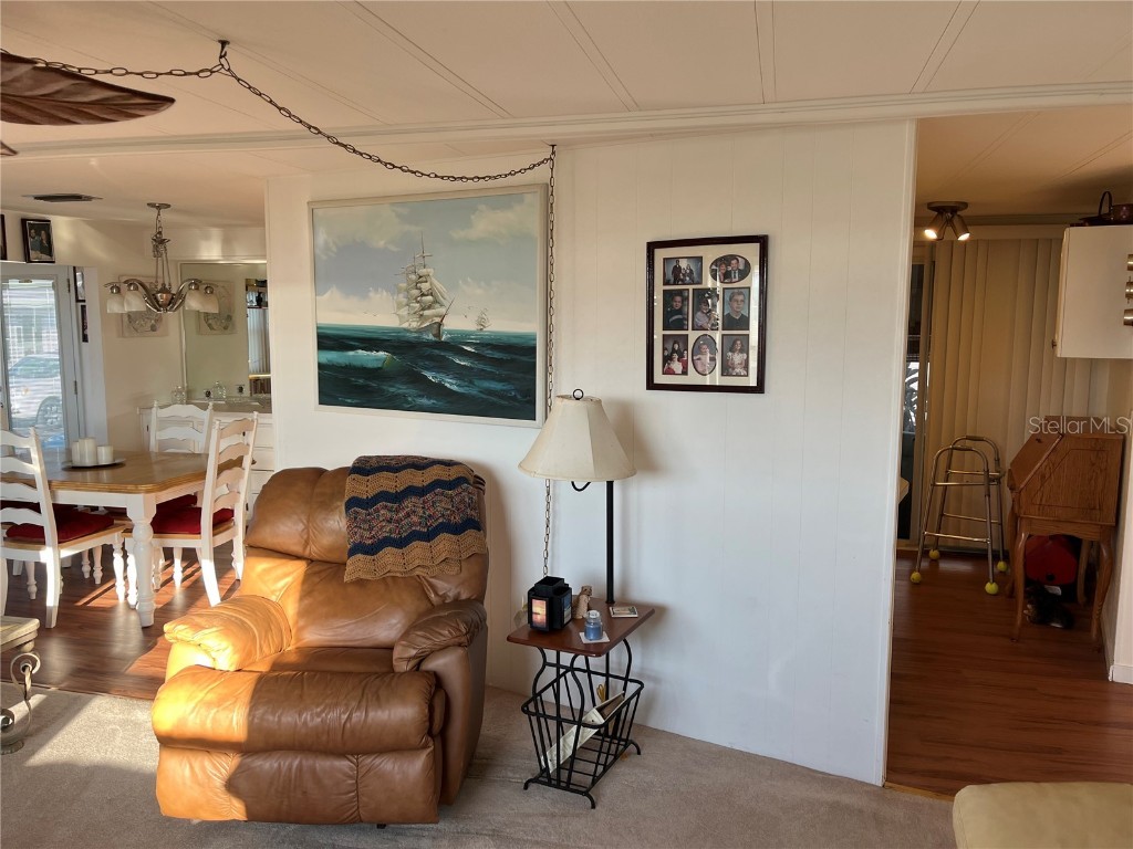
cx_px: 566
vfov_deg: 53.1
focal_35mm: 26
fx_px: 851
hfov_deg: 67.3
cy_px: 424
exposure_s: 1/122
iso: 40
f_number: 1.6
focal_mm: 5.1
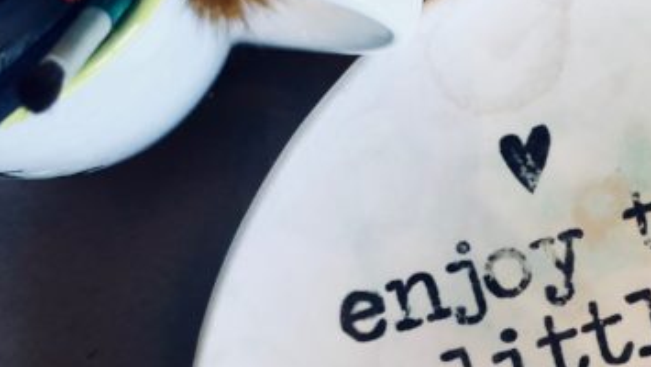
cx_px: 541
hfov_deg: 23.7
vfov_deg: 13.6
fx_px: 1520
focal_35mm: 88
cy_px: 341
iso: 40
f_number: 1.8
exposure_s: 1/15
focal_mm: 4
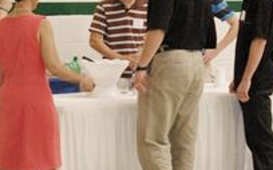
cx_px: 142
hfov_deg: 16.6
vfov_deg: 10.4
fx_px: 936
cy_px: 98
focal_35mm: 126
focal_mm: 42
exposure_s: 1/30
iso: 1600
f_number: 9
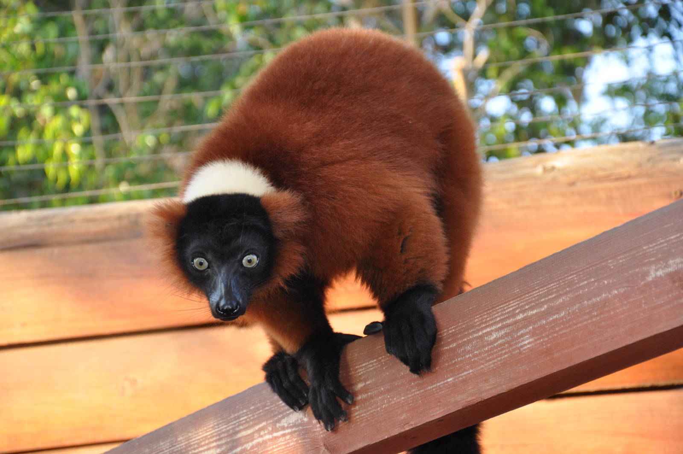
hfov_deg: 16.1
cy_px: 227
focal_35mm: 128
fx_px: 2416
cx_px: 342
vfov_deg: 10.7
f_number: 5.6
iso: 640
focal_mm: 85
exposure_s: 1/125
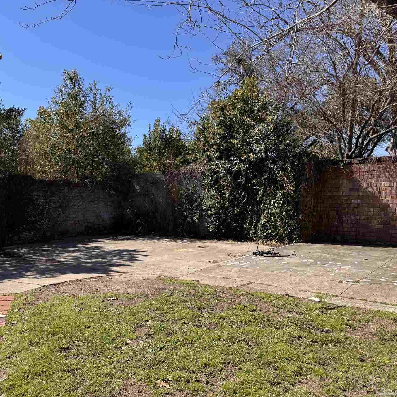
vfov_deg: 55.6
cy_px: 200
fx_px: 376
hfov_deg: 54.9
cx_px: 144
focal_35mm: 29
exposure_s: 1/3413
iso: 80
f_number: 1.78
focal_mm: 6.76
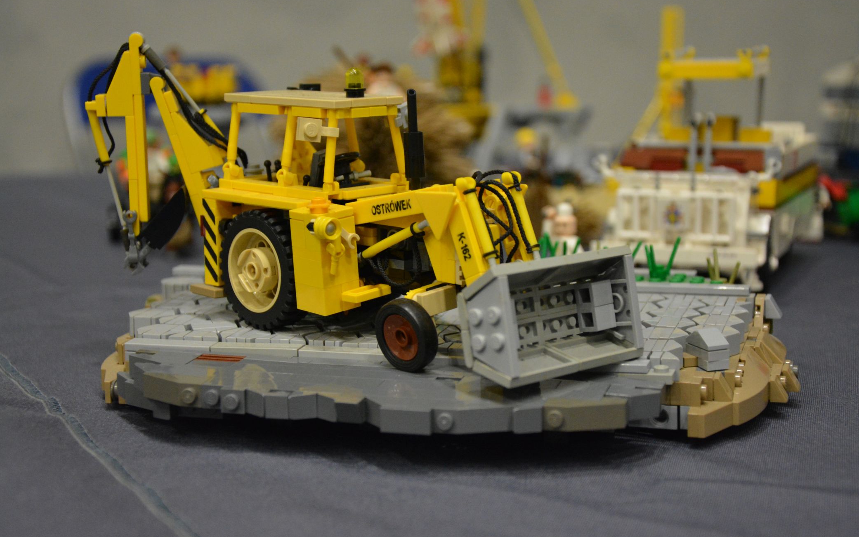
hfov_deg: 27.8
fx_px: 1733
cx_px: 433
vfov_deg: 17.6
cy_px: 257
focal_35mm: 74
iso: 2500
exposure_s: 1/160
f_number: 4.8
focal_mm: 48
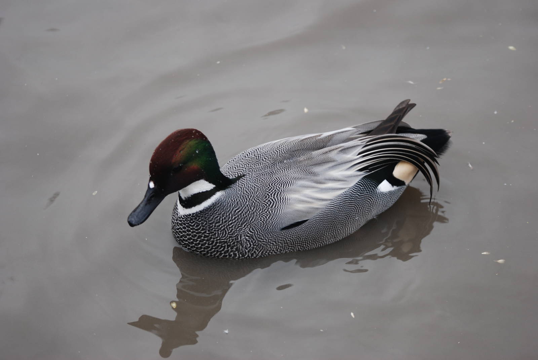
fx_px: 2469
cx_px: 269
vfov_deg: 8.3
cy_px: 180
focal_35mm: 165
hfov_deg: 12.4
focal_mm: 110
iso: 200
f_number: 4.2
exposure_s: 1/160
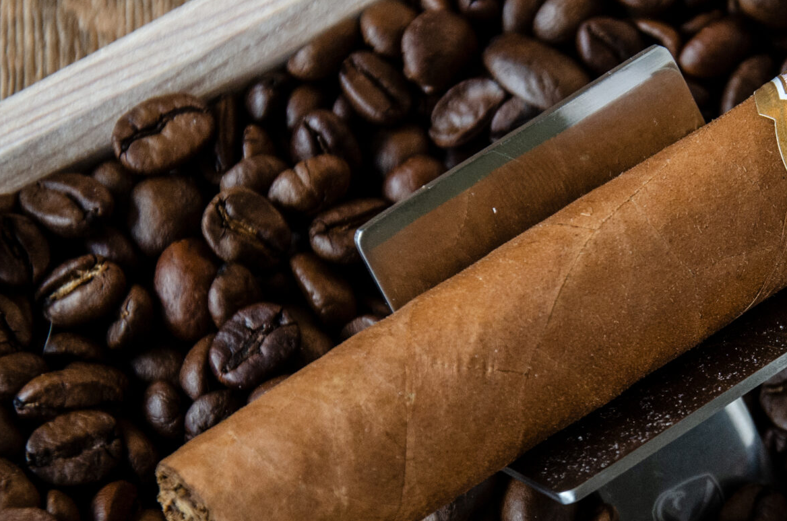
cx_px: 742
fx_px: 6458
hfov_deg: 7.0
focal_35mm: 296
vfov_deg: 4.6
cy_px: 283
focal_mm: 90
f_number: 5.6
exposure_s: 1/80
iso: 800
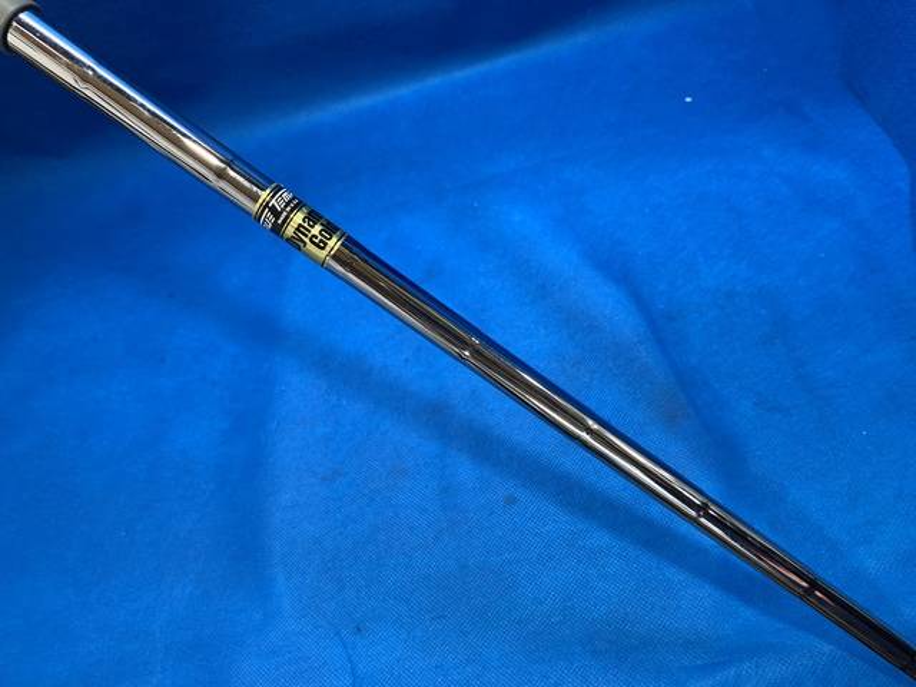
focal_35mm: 26
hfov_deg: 67.3
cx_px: 458
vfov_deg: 53.1
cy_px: 344
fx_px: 688
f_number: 1.8
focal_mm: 4.25
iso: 100
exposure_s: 1/60
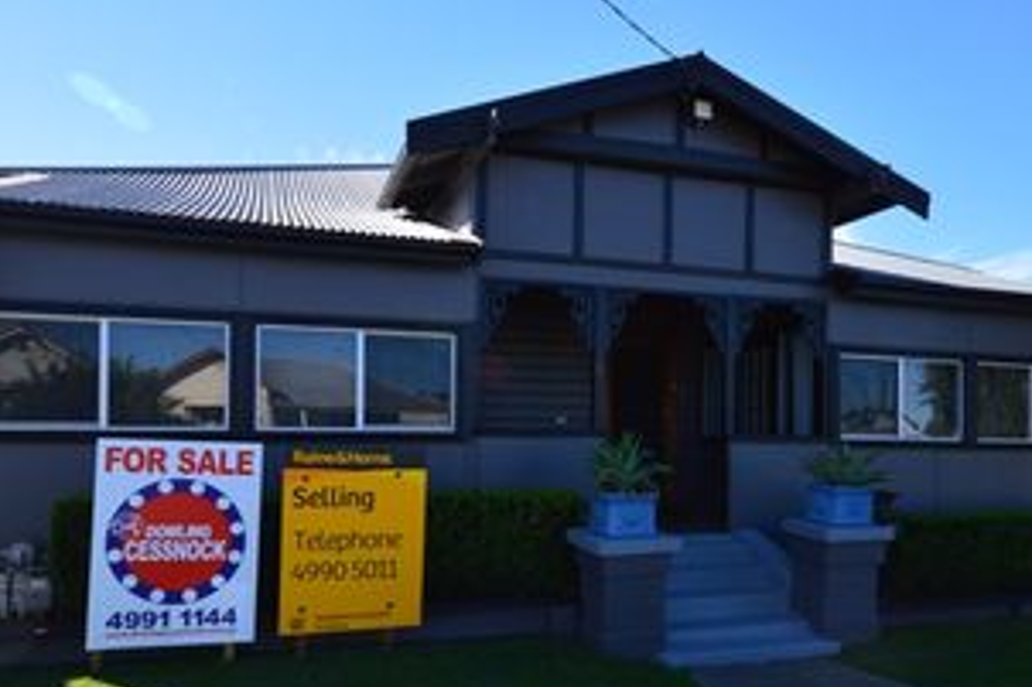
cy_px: 422
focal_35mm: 28
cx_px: 578
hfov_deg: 65.3
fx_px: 802
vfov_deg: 46.0
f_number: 11
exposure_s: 1/320
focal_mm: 12
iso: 400
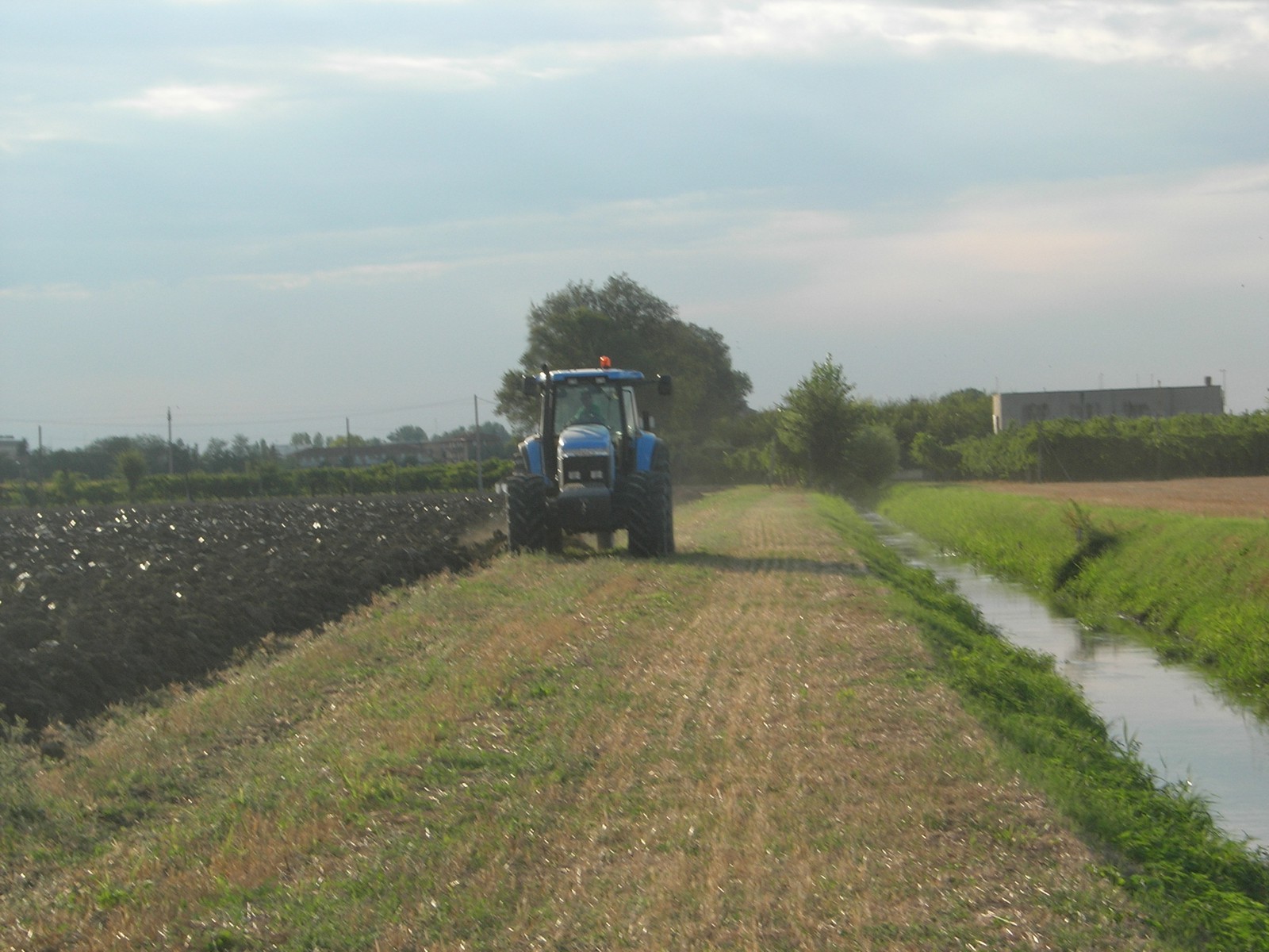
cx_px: 634
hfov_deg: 17.4
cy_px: 476
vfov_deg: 13.1
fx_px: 4143
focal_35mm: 113
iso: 64
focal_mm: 23.4
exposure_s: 1/140
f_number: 8.2
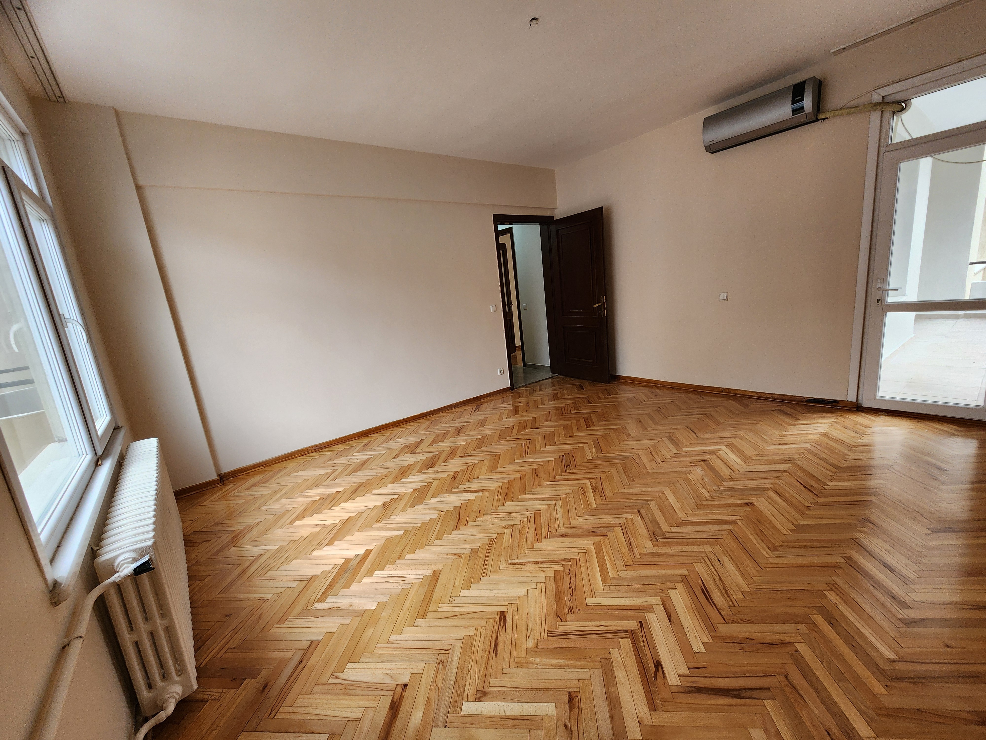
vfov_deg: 89.9
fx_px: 370
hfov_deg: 106.2
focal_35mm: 13
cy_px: 370
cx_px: 493
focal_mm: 2.2
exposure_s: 1/50
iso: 125
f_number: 2.2
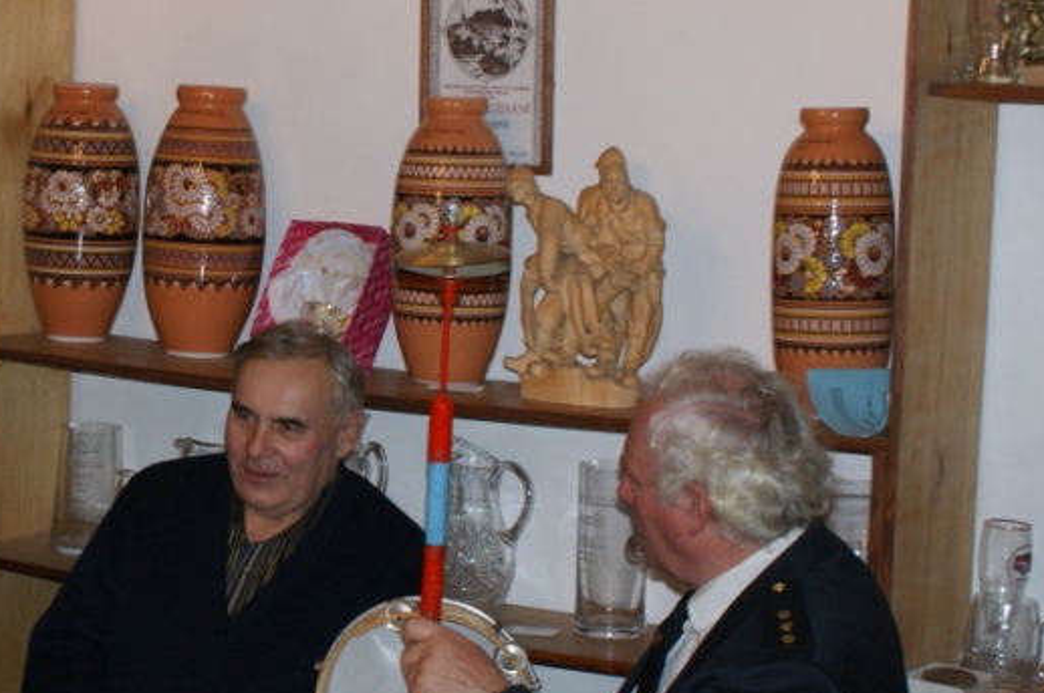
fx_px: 2578
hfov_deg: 22.3
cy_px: 249
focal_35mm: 89
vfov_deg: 15.3
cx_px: 83
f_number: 5
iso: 400
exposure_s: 1/60
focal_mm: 30
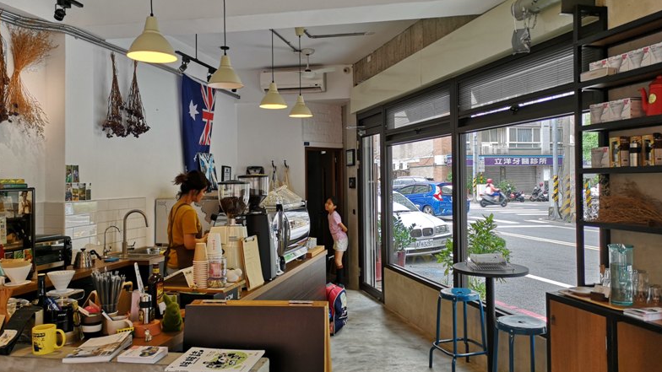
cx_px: 335
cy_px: 179
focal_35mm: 30
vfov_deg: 38.9
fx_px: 527
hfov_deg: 64.3
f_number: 1.8
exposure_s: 1/120
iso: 100
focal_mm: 3.95
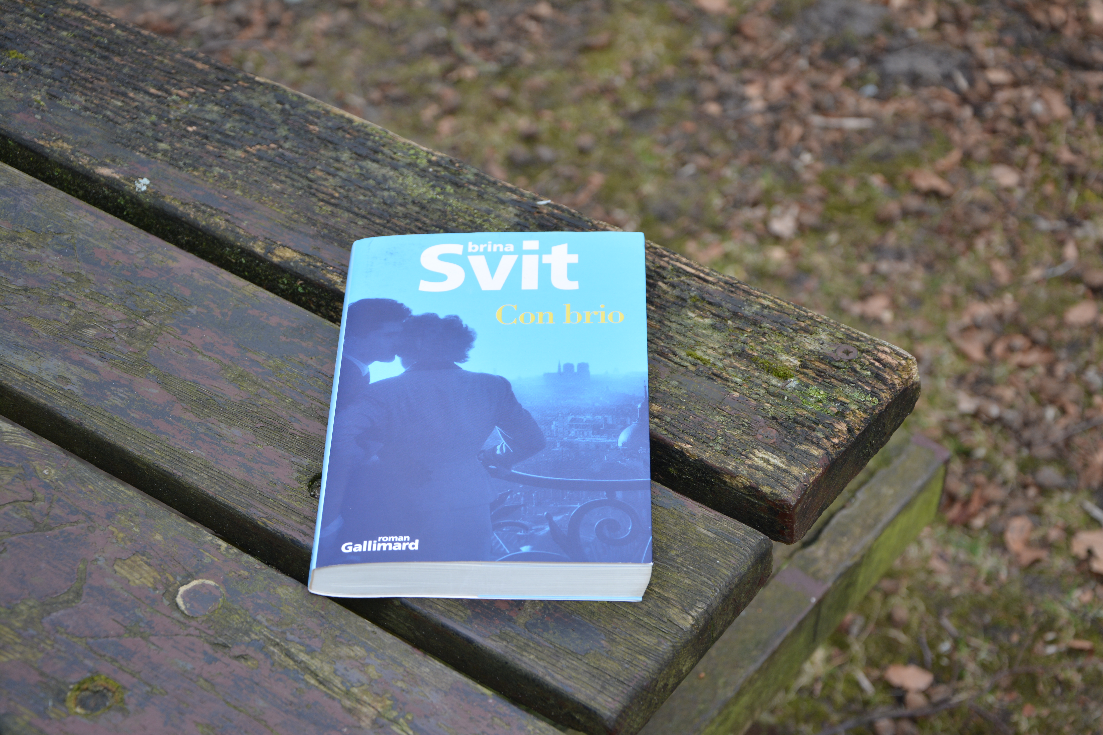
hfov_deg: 28.1
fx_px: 2206
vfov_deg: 18.9
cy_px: 368
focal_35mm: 72
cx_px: 552
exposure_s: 1/125
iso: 200
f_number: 5.6
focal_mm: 48
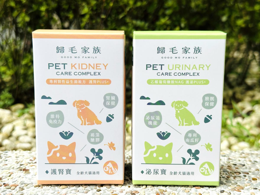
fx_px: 361
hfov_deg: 39.7
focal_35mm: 48
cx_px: 130
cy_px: 98
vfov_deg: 30.3
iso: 64
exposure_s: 1/404
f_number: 1.78
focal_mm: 6.86
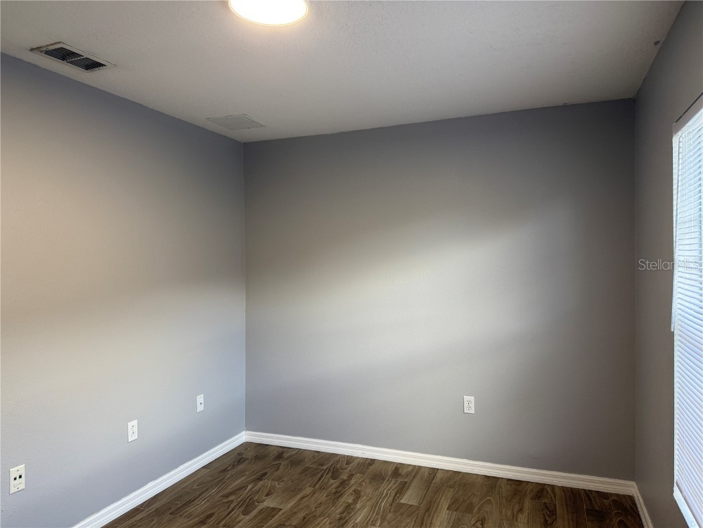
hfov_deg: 71.6
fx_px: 487
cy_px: 264
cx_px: 352
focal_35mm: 24
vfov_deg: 56.8
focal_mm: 6.76
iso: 160
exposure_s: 1/121
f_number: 1.78
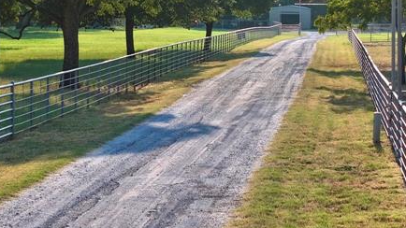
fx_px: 1938
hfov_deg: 11.9
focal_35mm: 180
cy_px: 51
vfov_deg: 6.7
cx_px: 109
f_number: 2.8
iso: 270
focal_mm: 19.35
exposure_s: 1/100
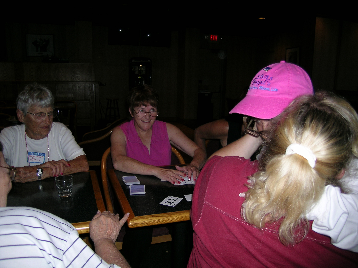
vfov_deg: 49.7
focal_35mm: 28
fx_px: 290
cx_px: 179
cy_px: 134
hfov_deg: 63.4
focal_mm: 5.8
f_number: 2.8
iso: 50
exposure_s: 1/60.1
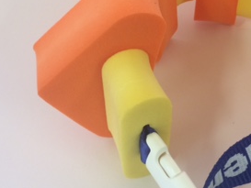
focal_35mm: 68
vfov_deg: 21.3
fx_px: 493
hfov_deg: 27.5
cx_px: 229
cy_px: 32
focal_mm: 4.15
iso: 50
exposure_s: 1/33
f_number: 2.2
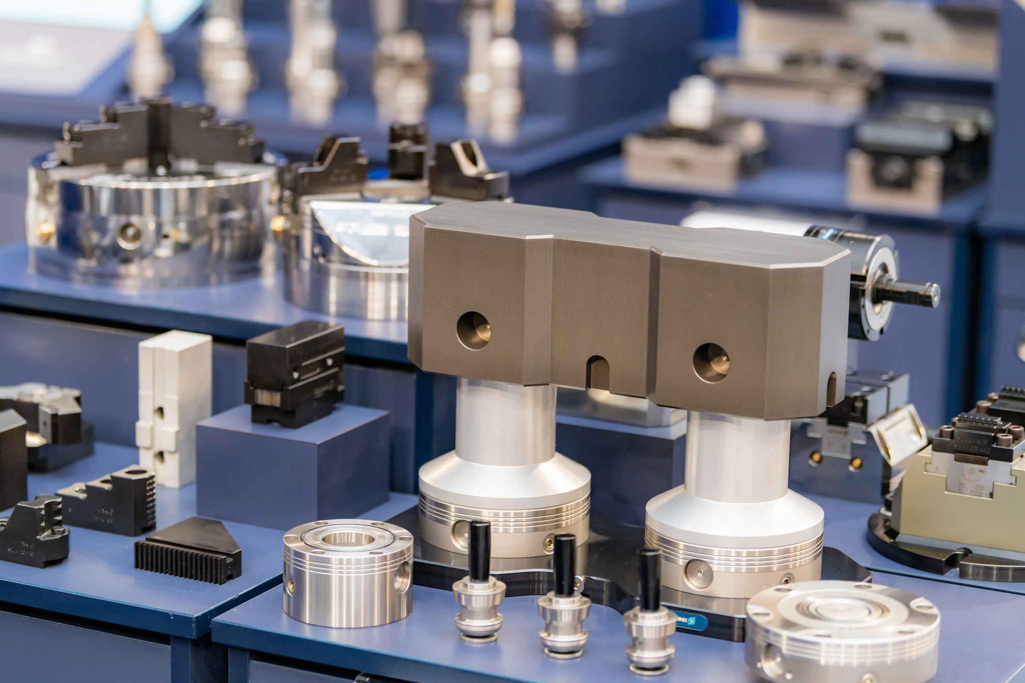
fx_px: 2875
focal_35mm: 101
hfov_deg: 20.2
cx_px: 481
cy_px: 351
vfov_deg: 13.6
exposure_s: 1/160
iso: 1600
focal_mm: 95
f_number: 2.8
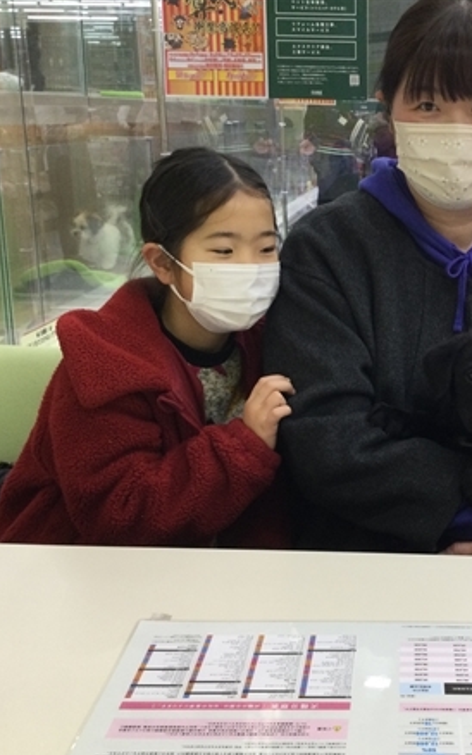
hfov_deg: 27.7
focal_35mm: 45
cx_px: 413
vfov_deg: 44.3
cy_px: 386
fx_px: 926
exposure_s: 1/30
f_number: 2.4
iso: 50
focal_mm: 3.3
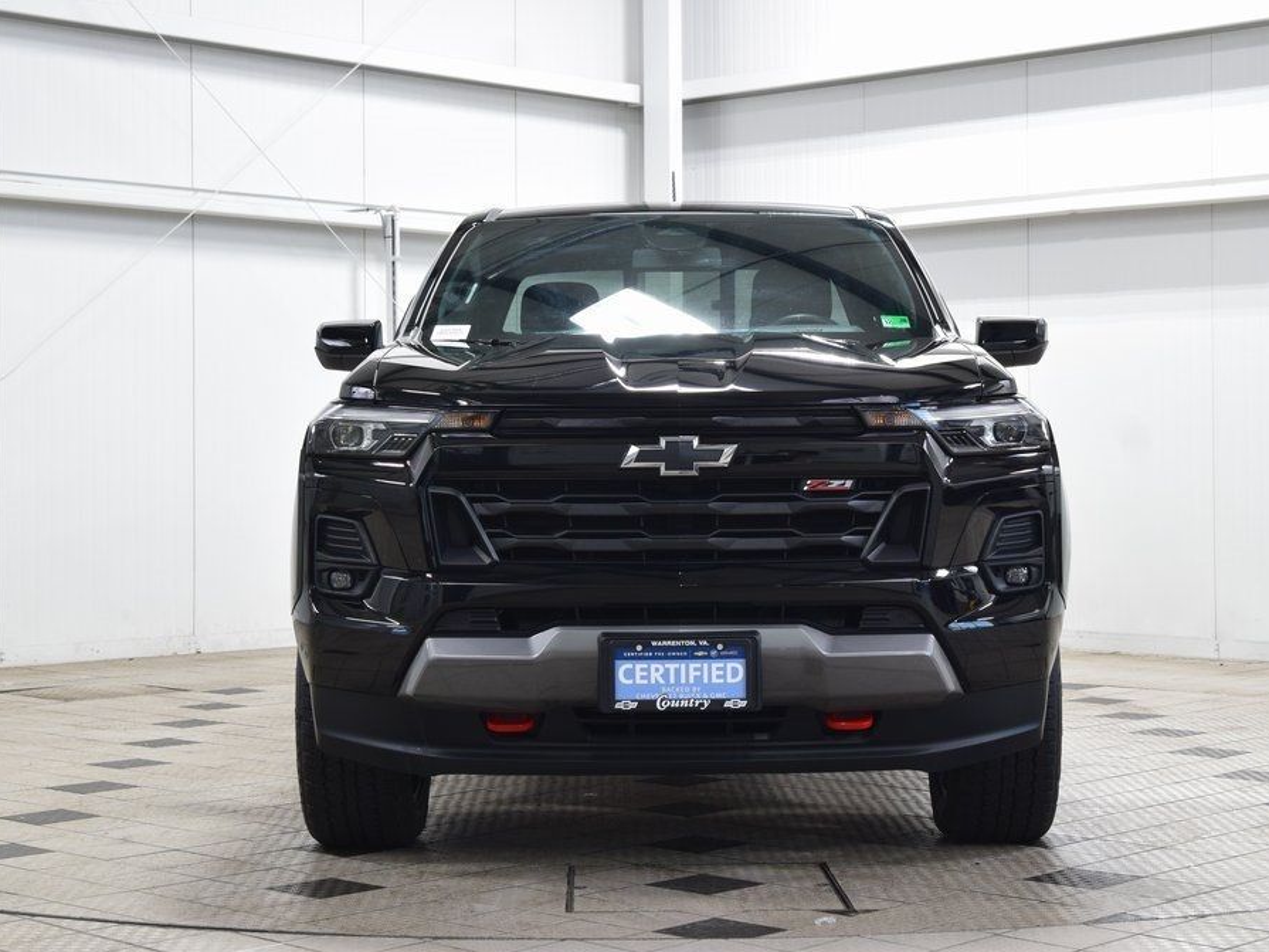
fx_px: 2419
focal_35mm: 66
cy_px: 483
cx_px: 676
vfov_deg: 22.2
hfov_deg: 29.4
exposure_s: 1/15
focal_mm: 40
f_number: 6.3
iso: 720
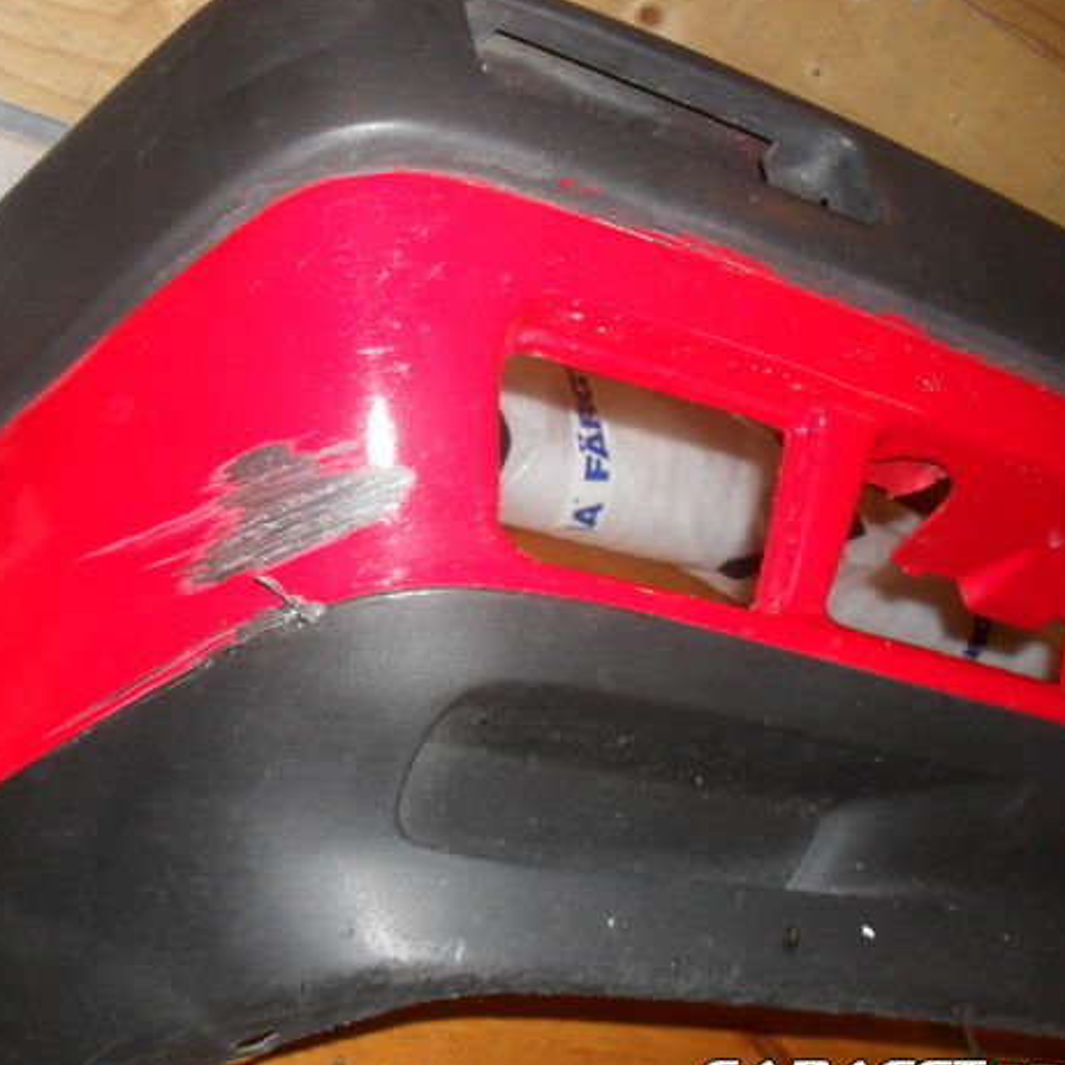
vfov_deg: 39.2
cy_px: 539
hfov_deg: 38.7
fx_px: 1497
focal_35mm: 43
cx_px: 357
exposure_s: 1/45
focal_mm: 6.3
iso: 200
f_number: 3.2
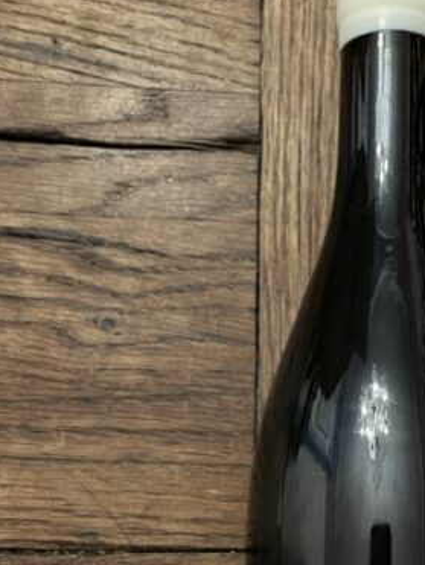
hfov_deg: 25.4
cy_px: 504
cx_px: 379
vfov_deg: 32.7
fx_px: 915
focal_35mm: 56
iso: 320
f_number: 1.6
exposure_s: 1/50
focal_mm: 5.1
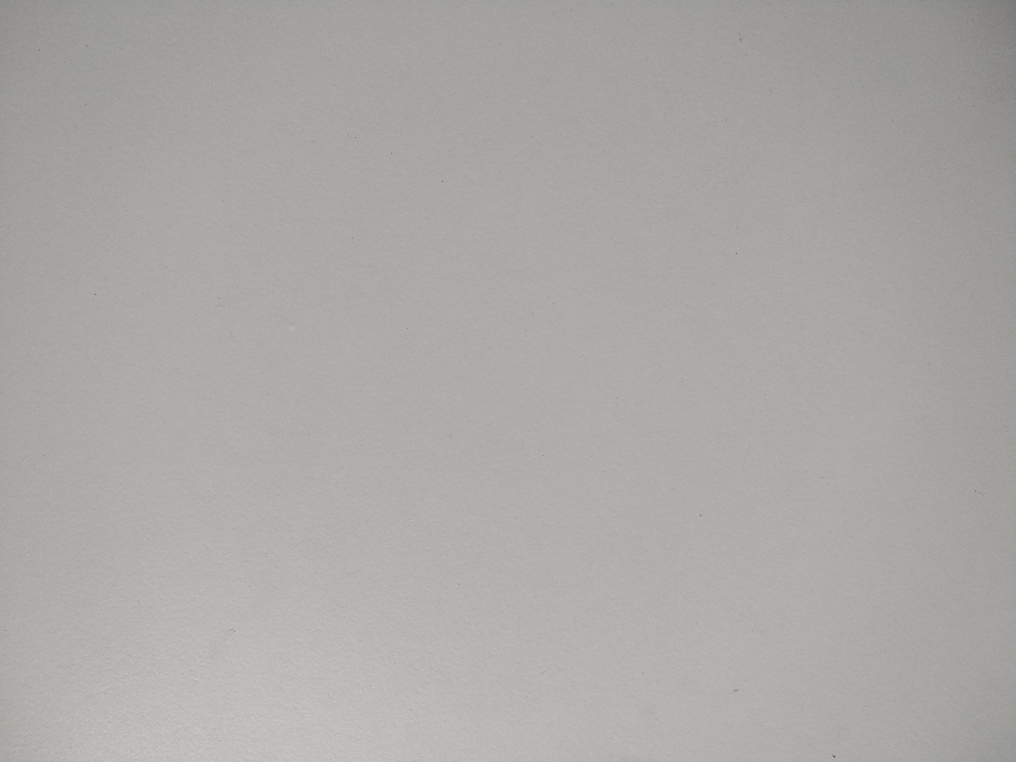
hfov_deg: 76.4
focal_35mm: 22
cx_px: 508
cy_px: 381
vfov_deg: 61.1
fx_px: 646
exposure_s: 1/50
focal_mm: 3.81
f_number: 2.2
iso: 160
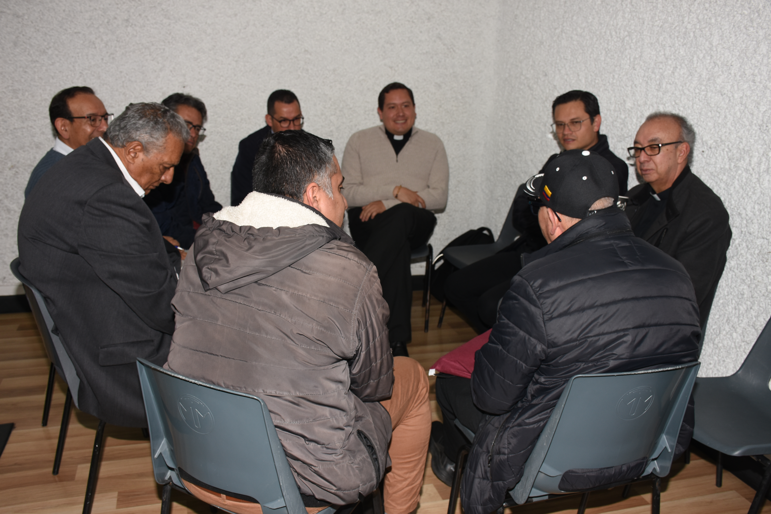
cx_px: 386
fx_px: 707
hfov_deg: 57.2
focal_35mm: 33
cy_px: 257
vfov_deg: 40.0
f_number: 5.6
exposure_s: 1/80
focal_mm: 22
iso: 250
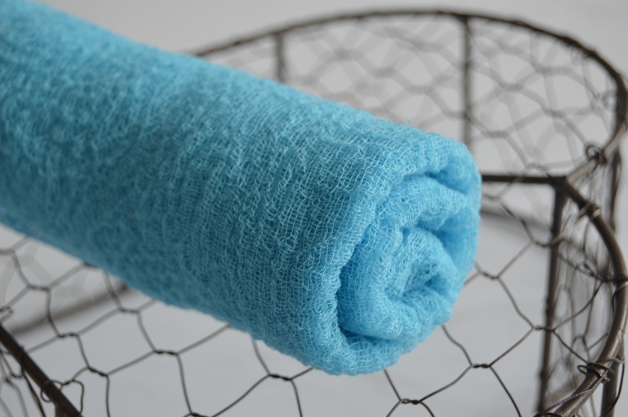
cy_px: 208
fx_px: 1359
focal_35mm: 78
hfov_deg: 26.0
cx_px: 314
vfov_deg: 17.4
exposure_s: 1/25
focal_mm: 52
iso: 200
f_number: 5.6
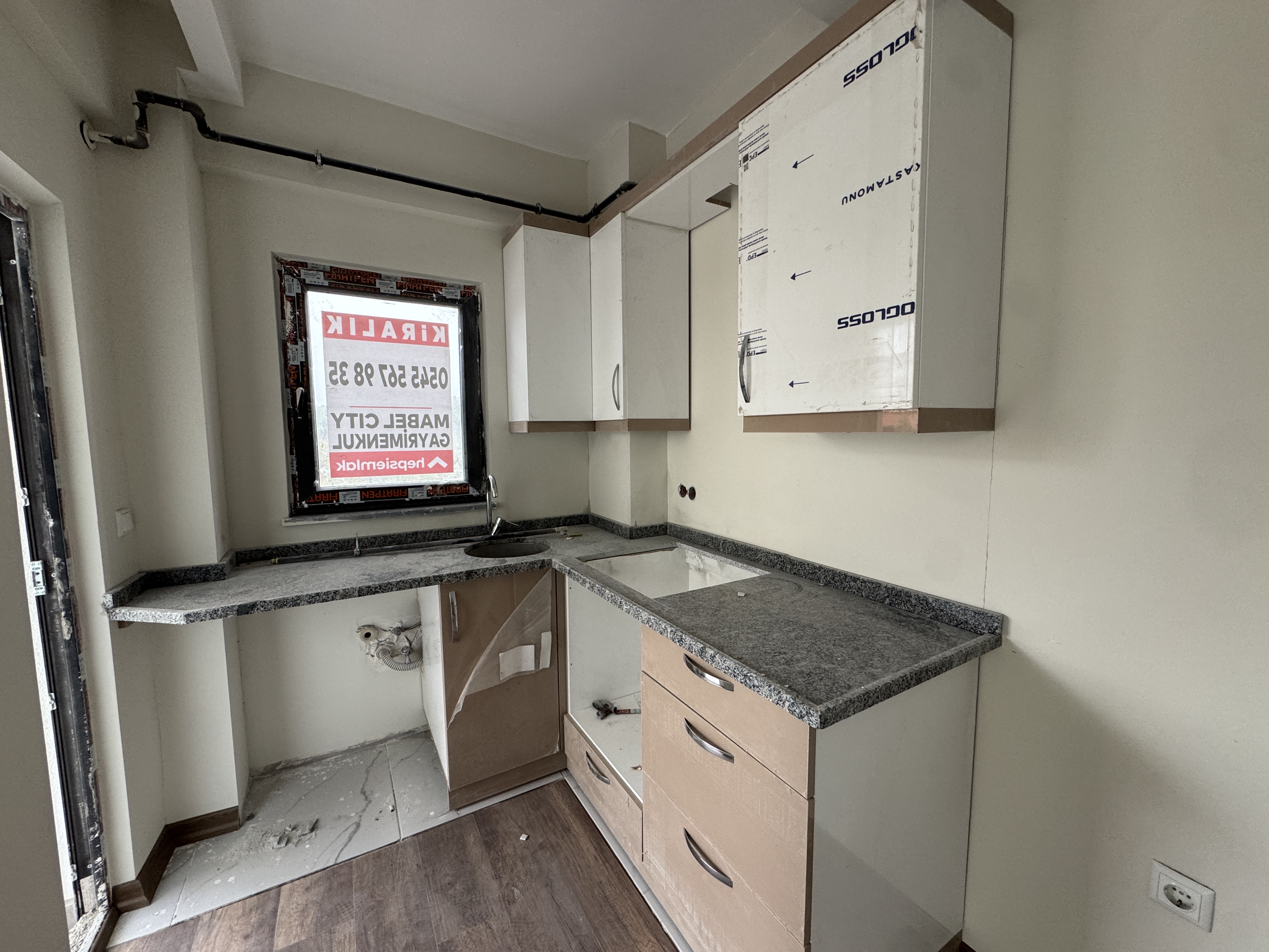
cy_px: 476
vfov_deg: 85.7
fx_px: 513
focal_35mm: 14
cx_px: 634
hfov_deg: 102.1
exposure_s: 1/99
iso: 160
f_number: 2.2
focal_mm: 2.22
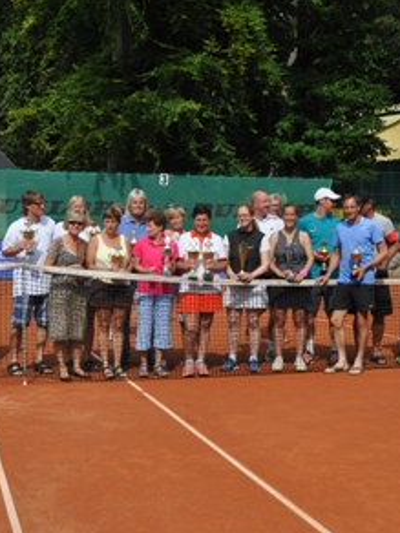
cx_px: 252
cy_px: 265
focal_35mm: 62
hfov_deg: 23.6
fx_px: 955
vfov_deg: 31.2
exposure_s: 1/2000
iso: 400
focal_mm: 28
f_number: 7.1
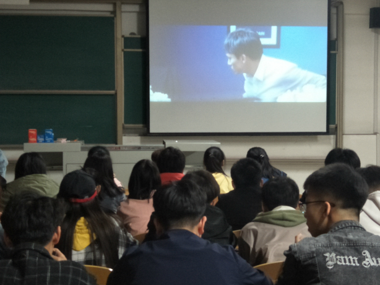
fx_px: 275
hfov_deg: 69.4
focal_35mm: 25
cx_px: 196
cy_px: 140
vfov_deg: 54.9
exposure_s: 1/33
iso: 362
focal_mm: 4.1
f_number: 1.7
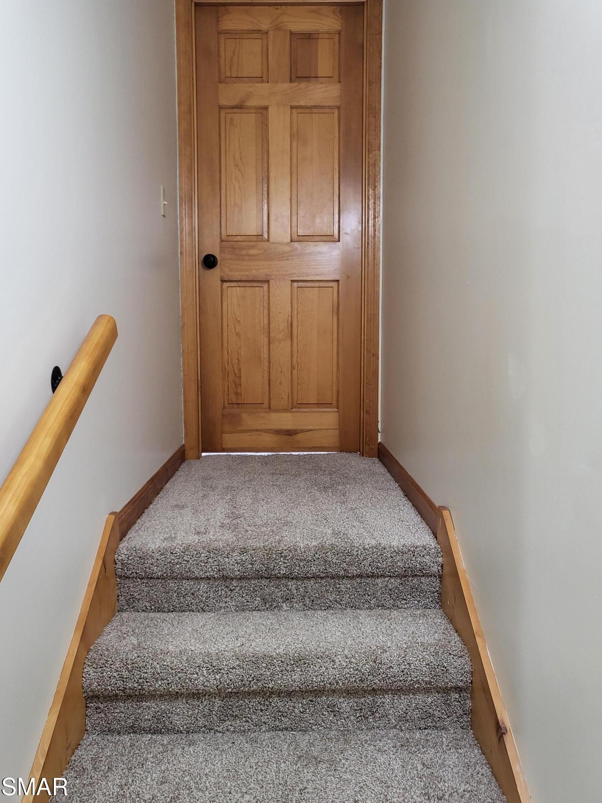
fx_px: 626
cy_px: 408
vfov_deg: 65.3
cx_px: 293
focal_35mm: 27
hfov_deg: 51.3
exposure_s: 1/40
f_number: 1.8
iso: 500
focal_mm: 4.25
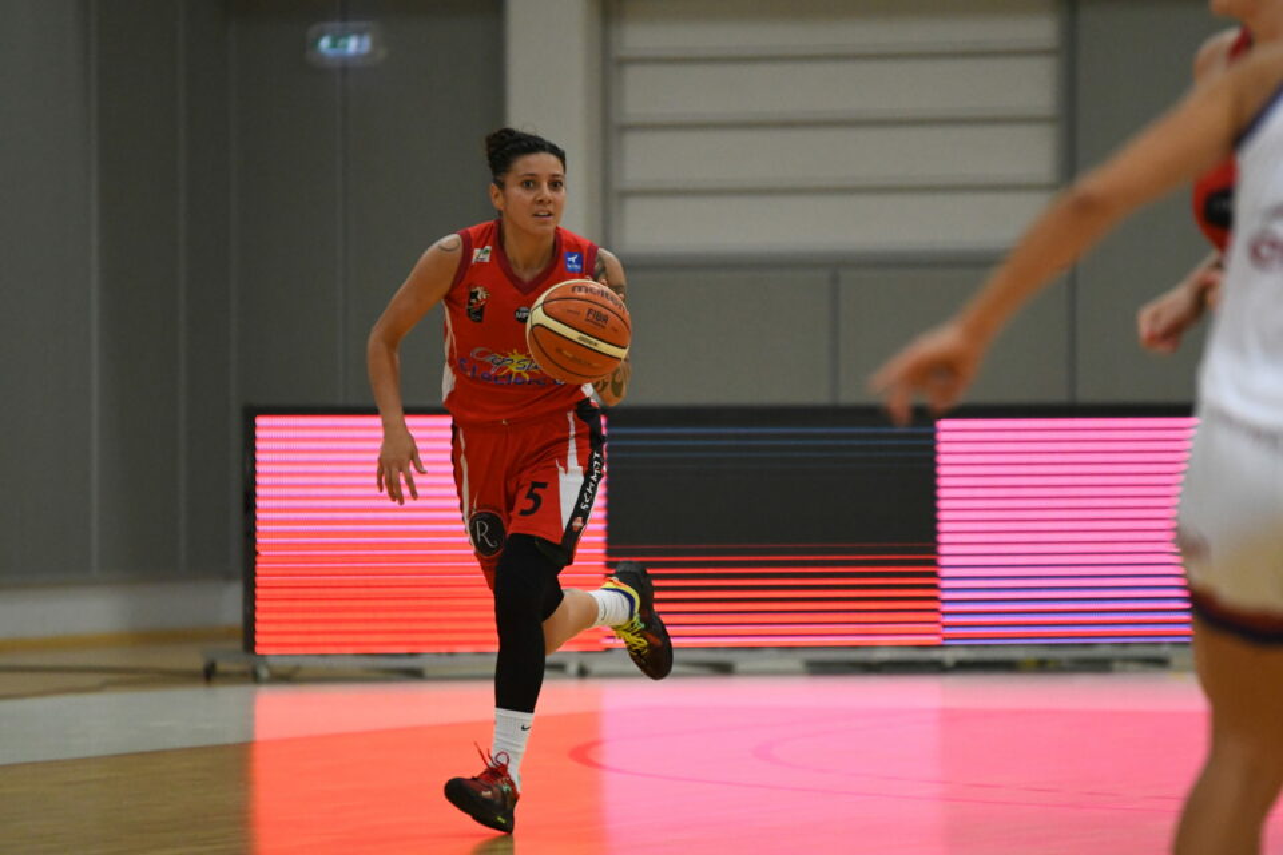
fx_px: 10691
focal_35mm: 300
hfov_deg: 6.9
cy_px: 428
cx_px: 642
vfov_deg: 4.6
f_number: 2.8
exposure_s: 1/800
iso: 5000
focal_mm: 200
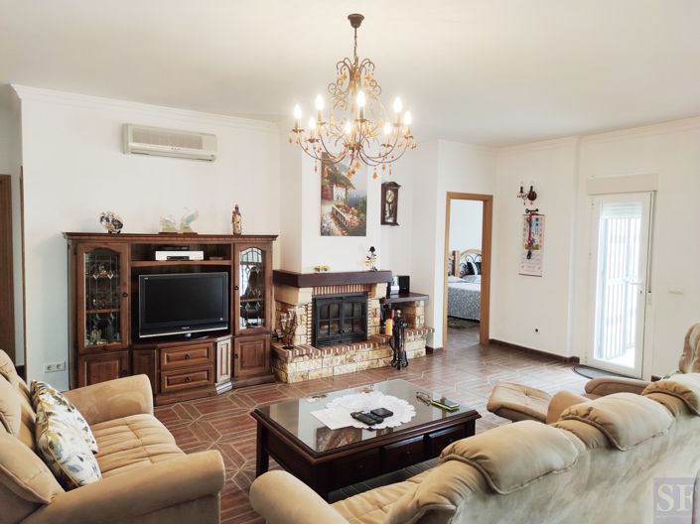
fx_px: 485
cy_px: 262
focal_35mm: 24
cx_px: 350
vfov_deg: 56.8
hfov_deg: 71.6
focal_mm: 6.72
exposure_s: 1/100
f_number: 1.69
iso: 180
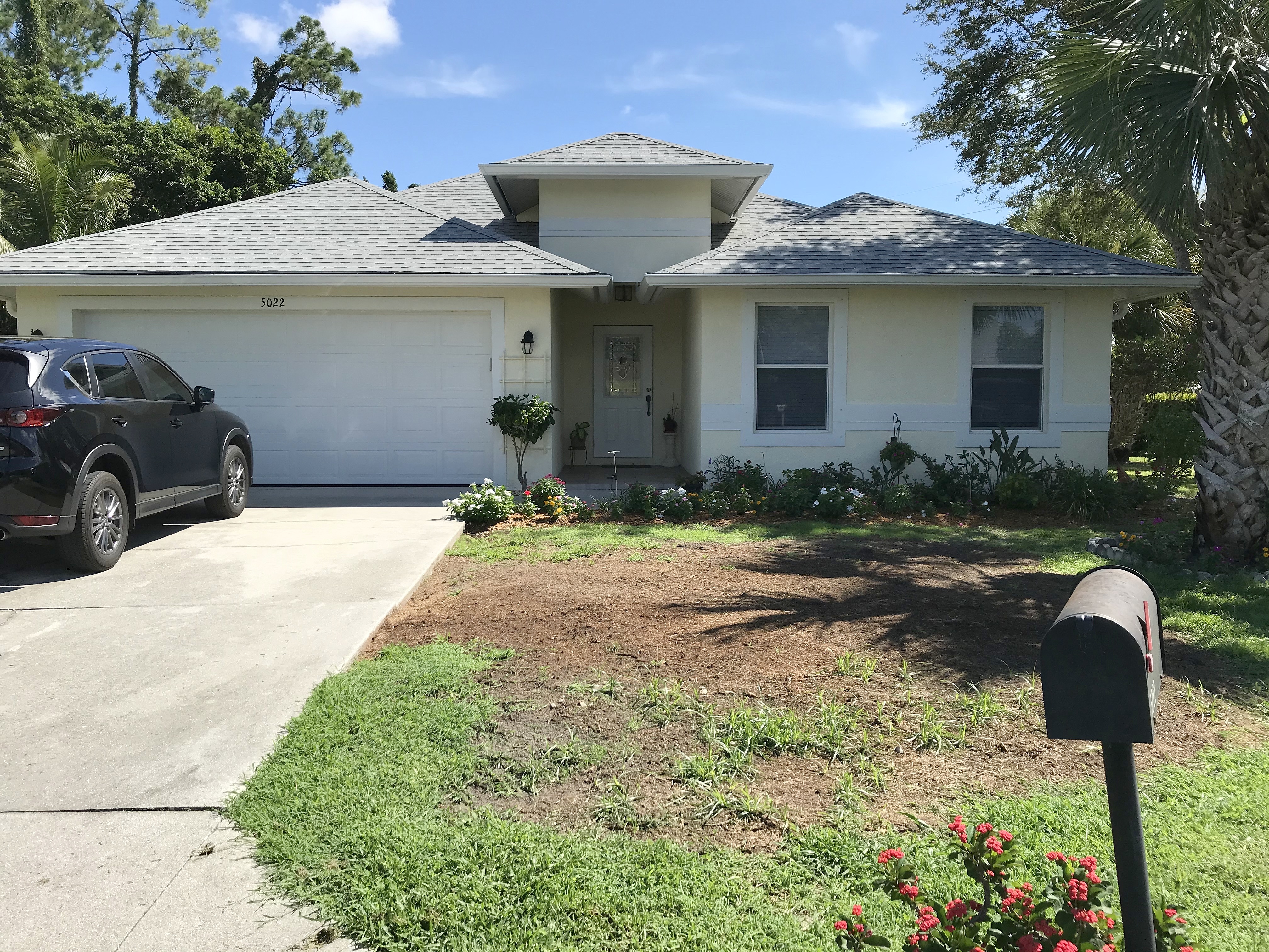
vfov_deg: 49.7
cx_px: 634
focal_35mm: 28
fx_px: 1026
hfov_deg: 63.4
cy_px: 476
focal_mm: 3.99
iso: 20
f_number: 1.8
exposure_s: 1/1996
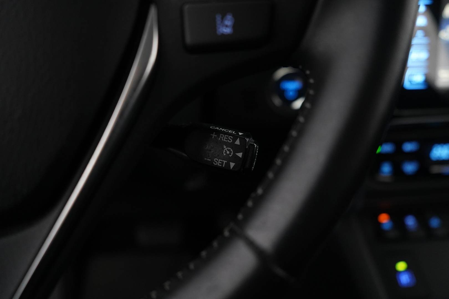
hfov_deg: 65.5
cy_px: 150
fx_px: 349
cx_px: 224
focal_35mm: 28
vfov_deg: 46.4
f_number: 3.5
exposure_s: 1/60
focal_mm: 28
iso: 4000
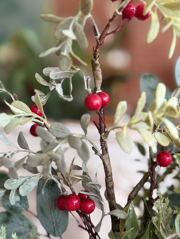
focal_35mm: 37
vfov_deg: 50.1
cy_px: 122
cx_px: 110
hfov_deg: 38.5
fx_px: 257
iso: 250
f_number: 1.78
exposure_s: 1/60
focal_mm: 6.76
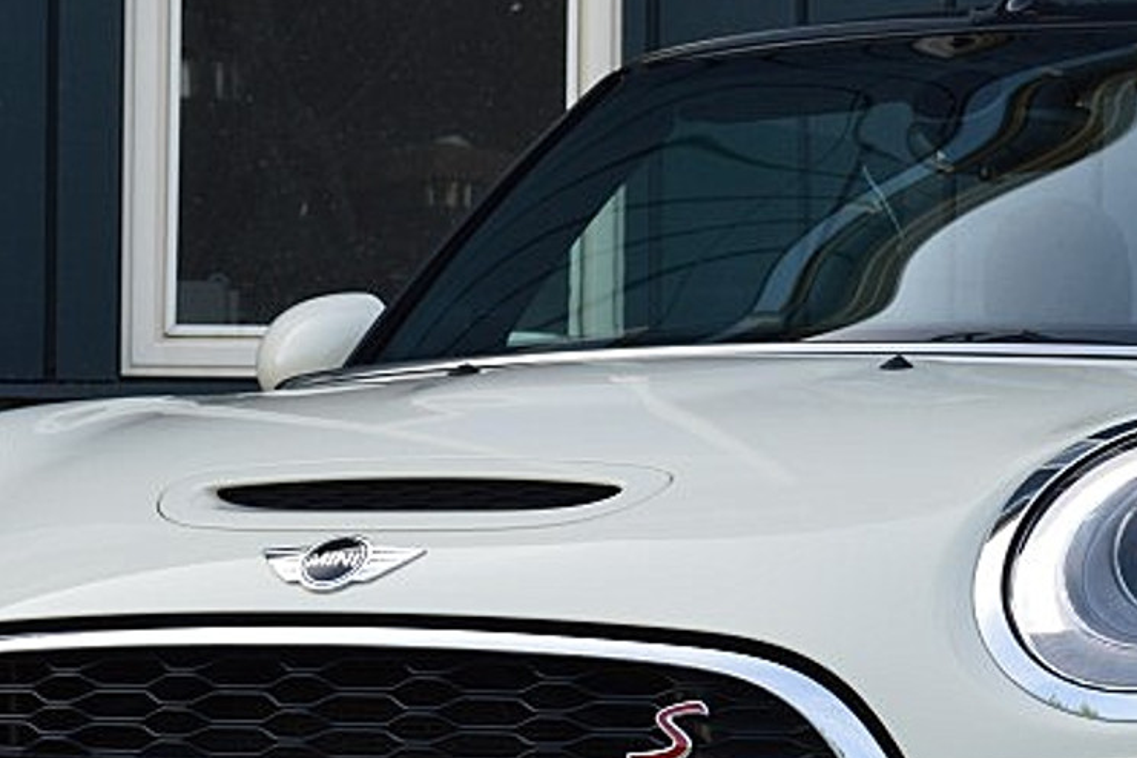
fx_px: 4421
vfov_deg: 9.8
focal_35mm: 140
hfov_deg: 14.6
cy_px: 629
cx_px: 858
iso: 400
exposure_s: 1/320
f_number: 10
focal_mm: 36
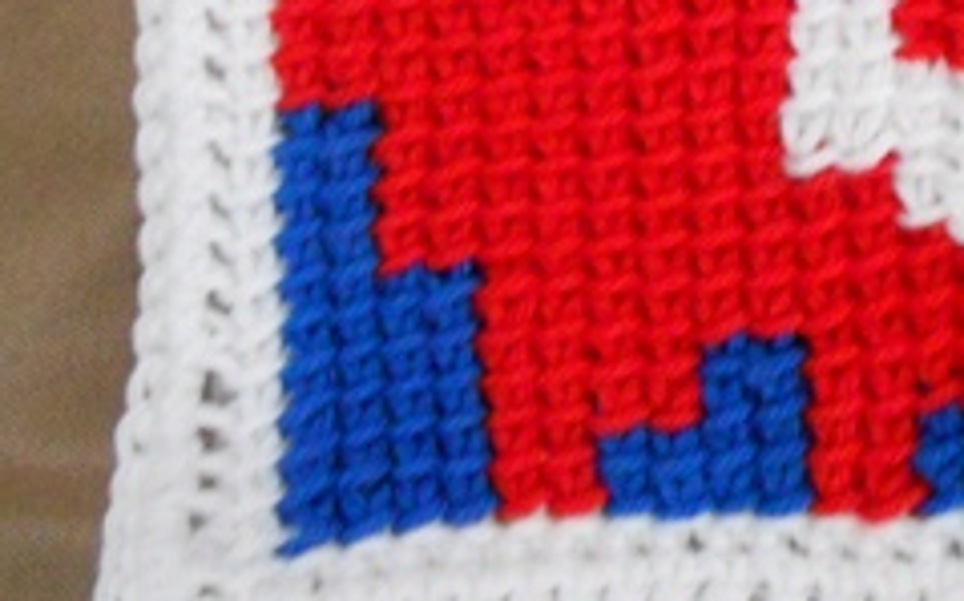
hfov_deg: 21.7
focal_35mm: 91
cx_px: 1053
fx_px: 2389
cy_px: -254
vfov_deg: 13.6
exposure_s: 1/5
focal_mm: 5.8
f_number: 3.5
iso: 800
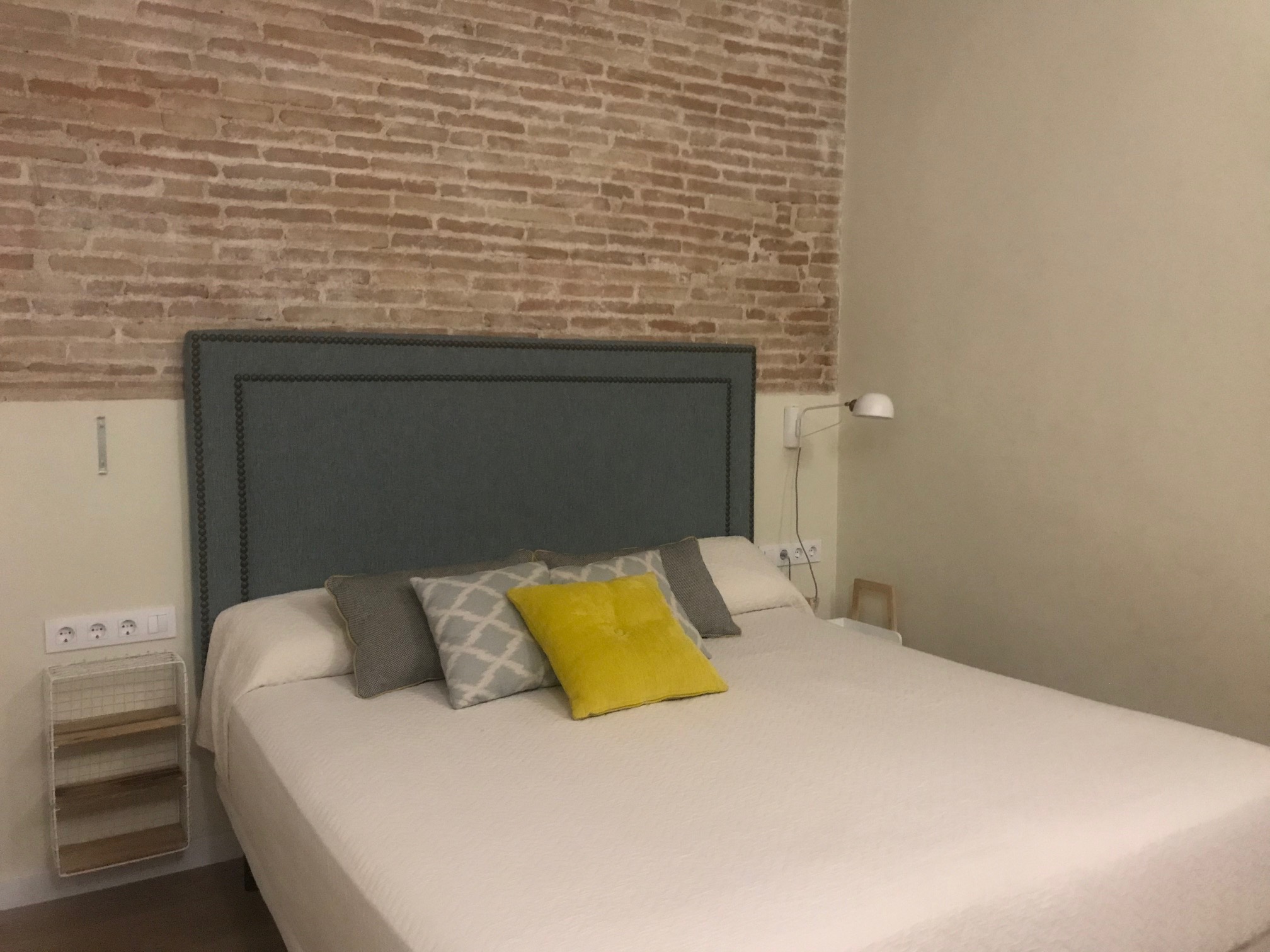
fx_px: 1027
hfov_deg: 63.4
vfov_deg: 49.7
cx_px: 635
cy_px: 476
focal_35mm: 28
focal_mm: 3.99
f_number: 1.8
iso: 100
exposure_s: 1/4
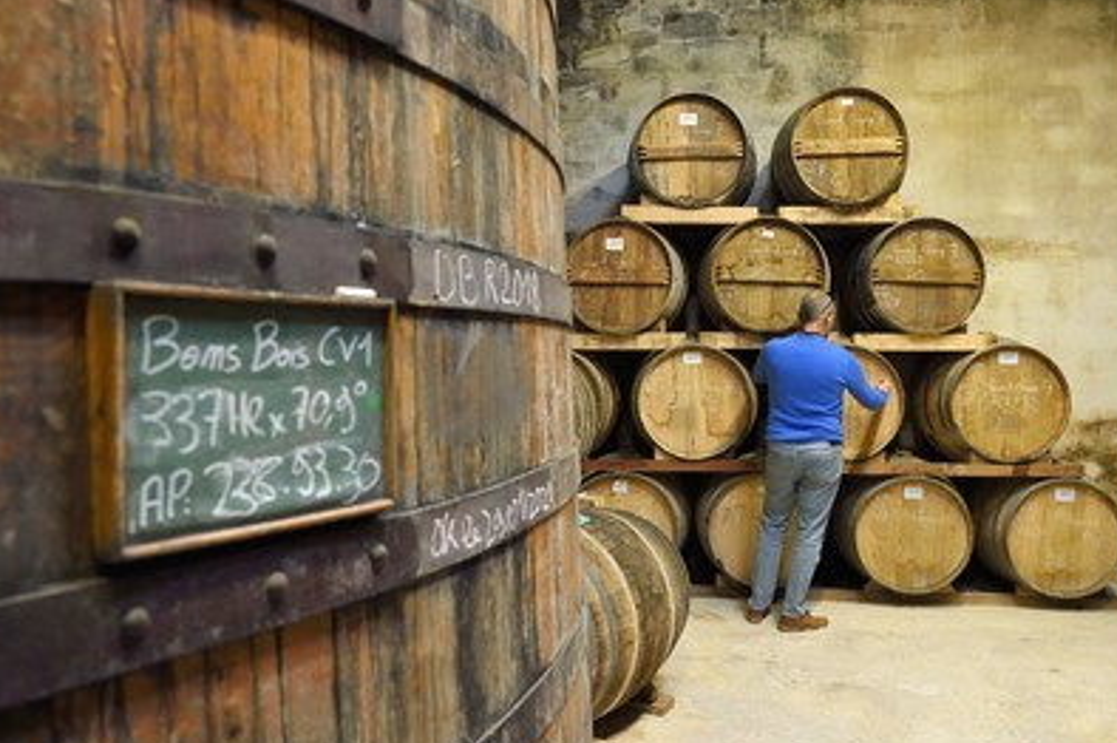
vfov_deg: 42.3
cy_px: 363
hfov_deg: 60.3
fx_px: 961
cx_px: 571
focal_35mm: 31
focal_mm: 29
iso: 1600
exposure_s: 1/40
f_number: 5.6
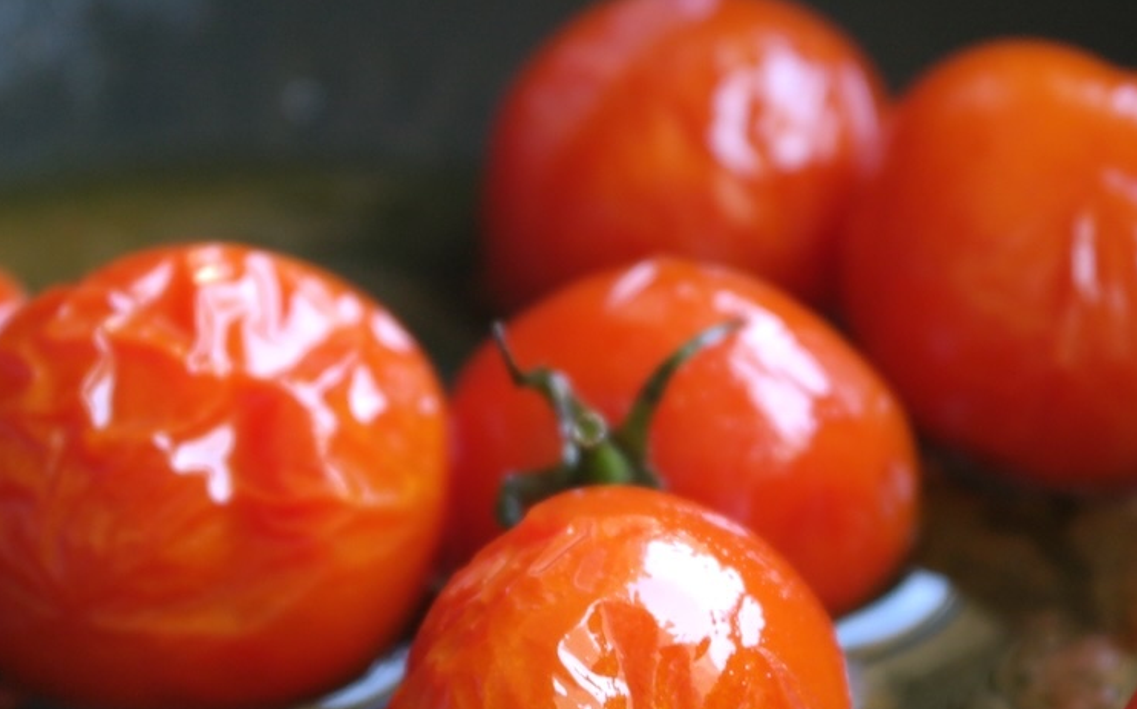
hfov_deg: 16.4
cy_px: 438
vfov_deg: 10.3
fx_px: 3934
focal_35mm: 127
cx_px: 641
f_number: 5.6
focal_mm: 50
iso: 800
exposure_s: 1/80
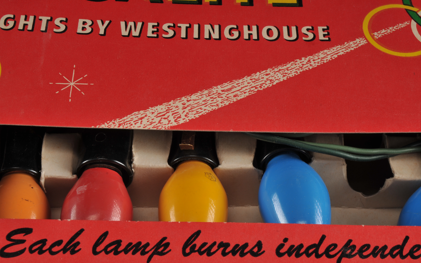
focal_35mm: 70
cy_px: 137
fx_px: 798
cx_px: 212
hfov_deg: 29.6
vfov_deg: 18.7
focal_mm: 45
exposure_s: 1/200
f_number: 22
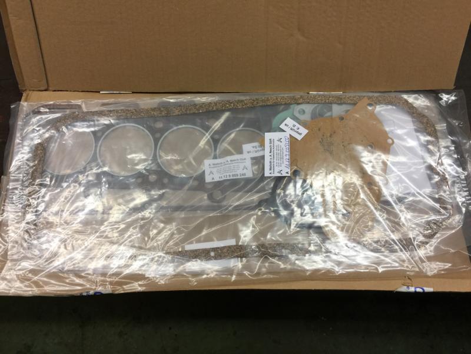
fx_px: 395
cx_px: 236
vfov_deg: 48.2
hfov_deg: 61.7
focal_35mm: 29
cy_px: 177
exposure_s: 1/33
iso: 32
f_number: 2.2
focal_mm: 4.15
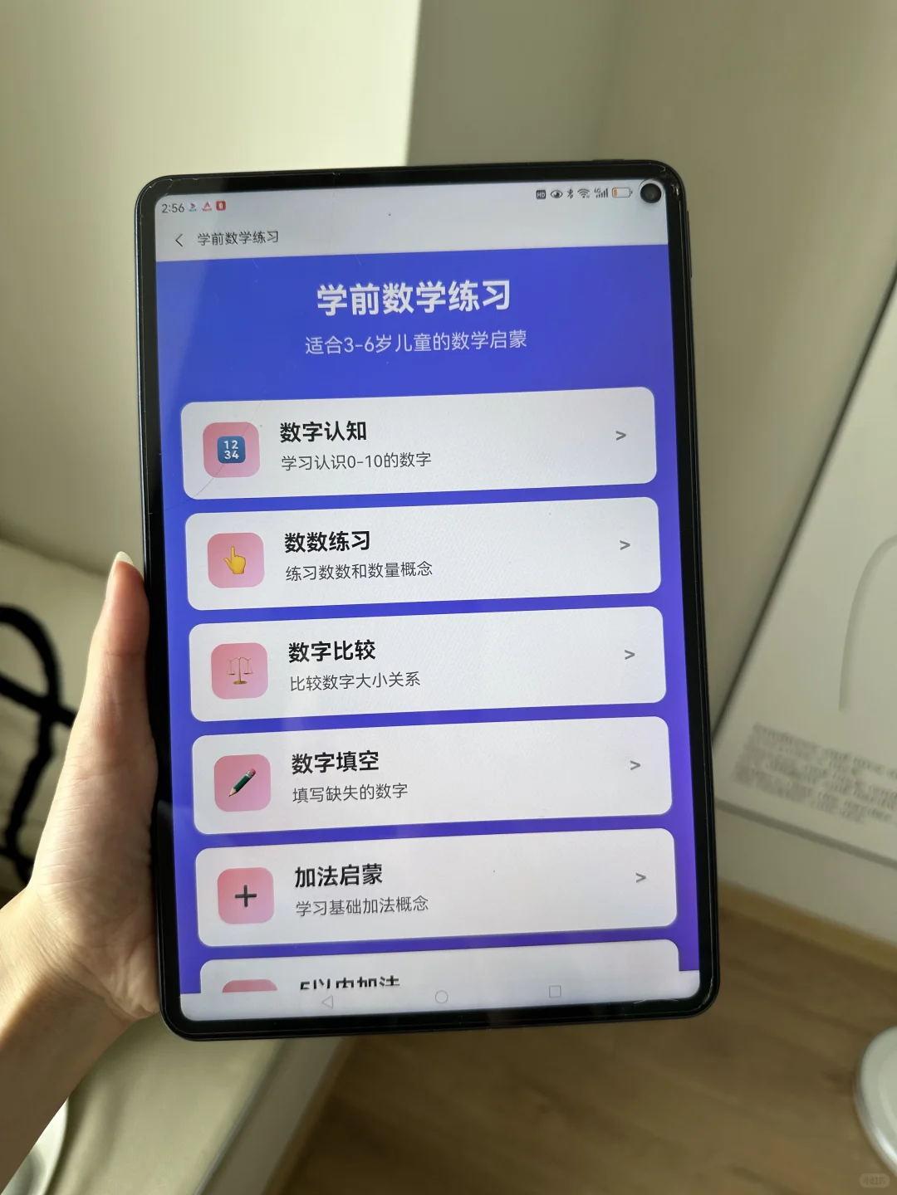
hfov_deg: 56.8
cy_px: 598
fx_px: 829
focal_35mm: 24
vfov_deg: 71.6
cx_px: 448
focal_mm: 6.86
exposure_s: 1/150
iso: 64
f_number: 1.78
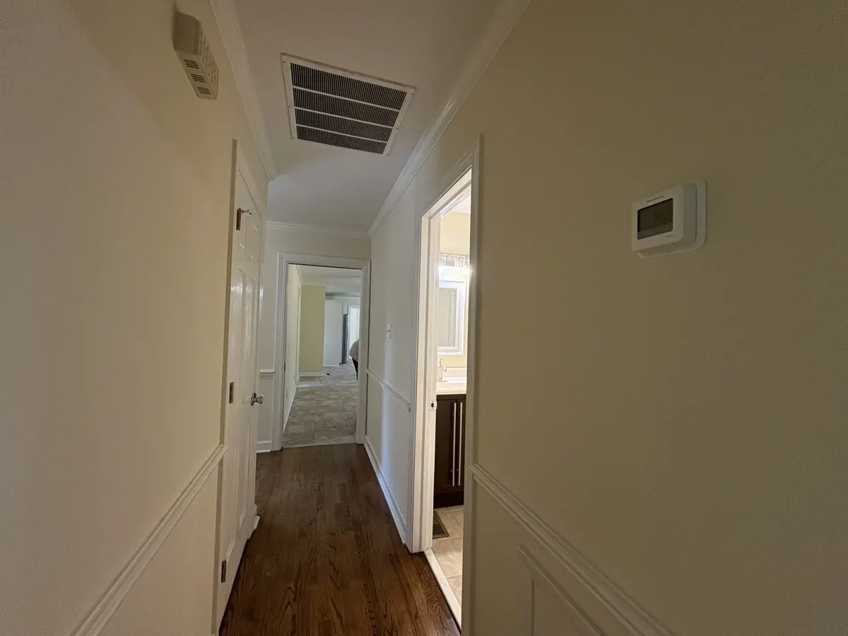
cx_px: 424
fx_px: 343
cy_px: 318
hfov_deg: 102.1
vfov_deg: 85.7
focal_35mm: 14
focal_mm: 2.22
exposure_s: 1/60
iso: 250
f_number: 2.2
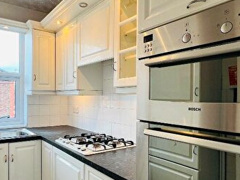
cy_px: 100
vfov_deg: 51.3
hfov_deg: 65.1
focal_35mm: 27
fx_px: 187
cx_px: 105
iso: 32
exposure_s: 1/99
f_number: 1.8
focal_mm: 1.57
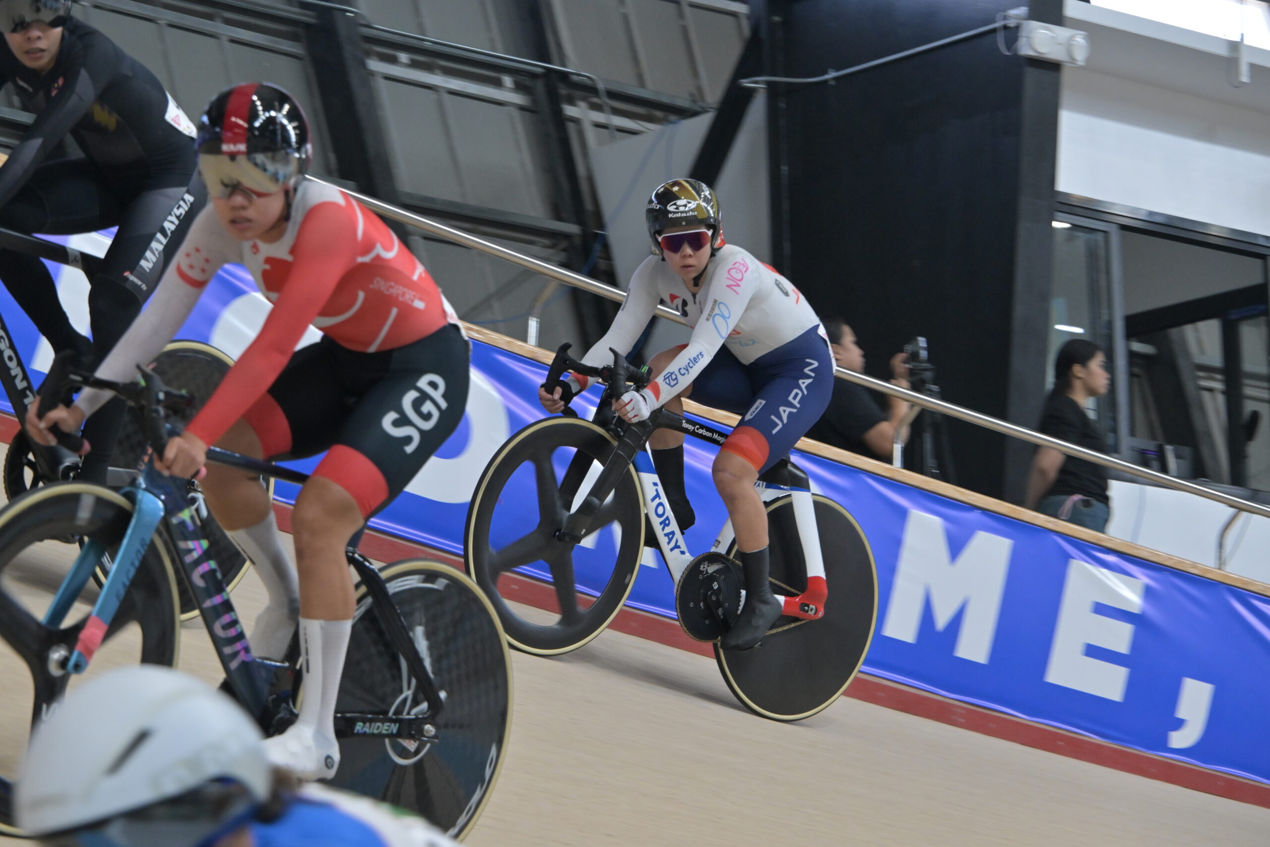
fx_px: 4233
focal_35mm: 120
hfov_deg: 17.1
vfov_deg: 11.4
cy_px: 424
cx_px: 635
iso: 2500
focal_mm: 120
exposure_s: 1/400
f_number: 8
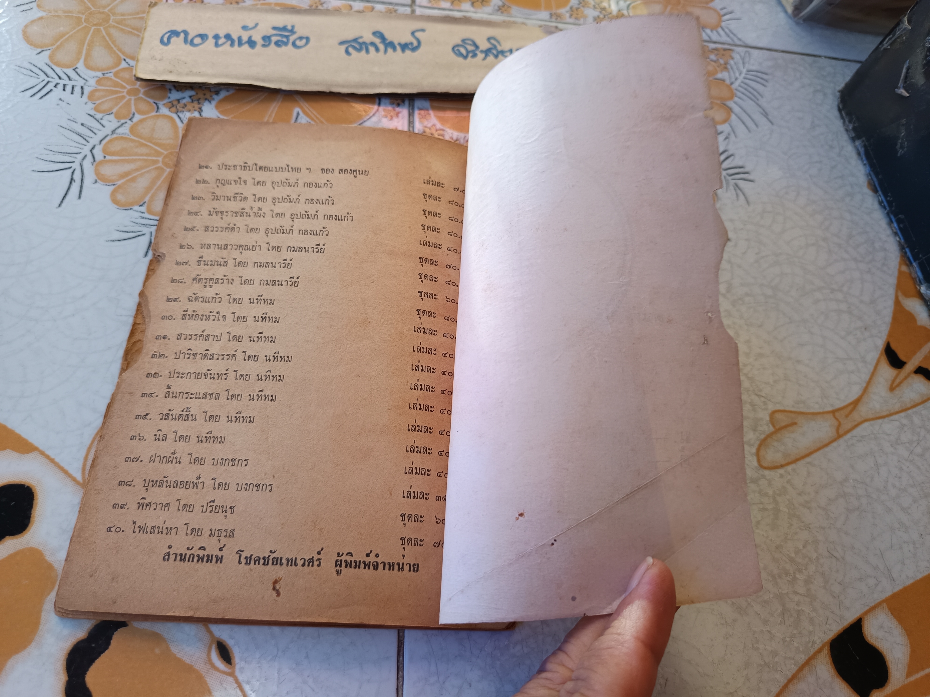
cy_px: 348
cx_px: 465
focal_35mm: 24
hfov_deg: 71.6
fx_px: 645
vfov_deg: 56.8
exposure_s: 1/50
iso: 156
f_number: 1.7
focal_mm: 5.31
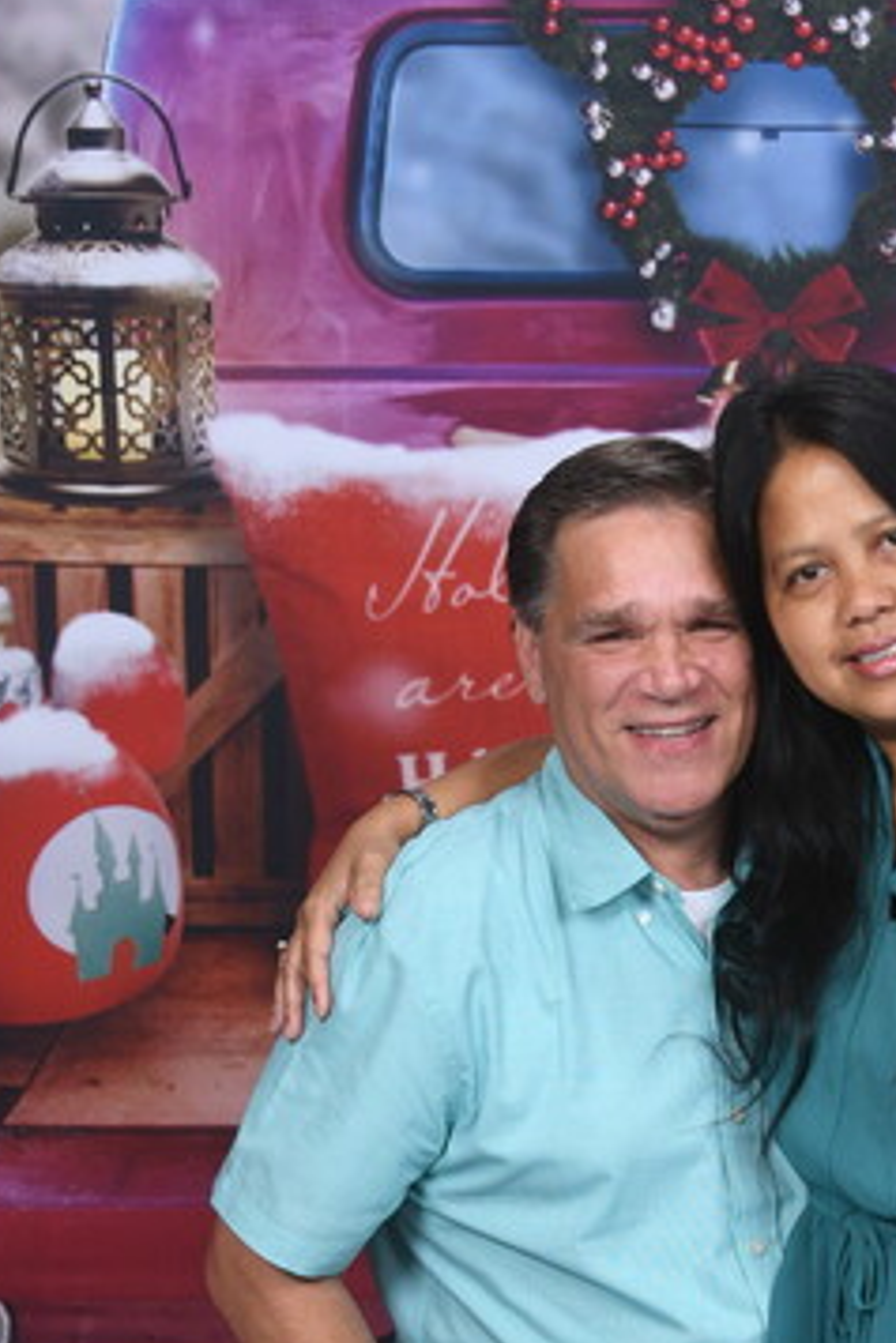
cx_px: 847
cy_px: 1185
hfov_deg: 12.1
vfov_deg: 18.0
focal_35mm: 112
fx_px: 4181
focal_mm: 35
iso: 640
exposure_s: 1/125
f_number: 6.3
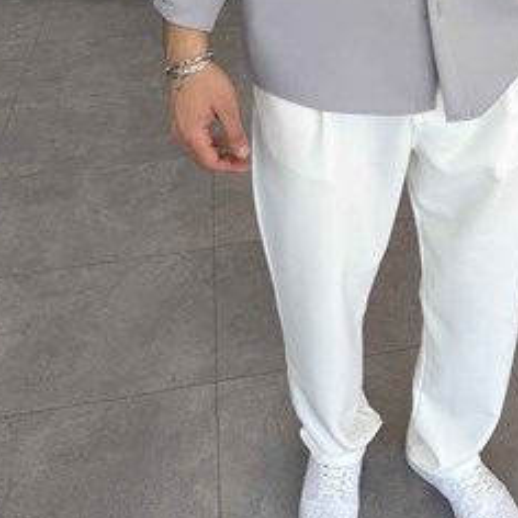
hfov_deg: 34.4
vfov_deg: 33.1
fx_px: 813
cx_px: 406
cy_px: 27
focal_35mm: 48
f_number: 1.78
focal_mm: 6.76
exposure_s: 1/547
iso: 80
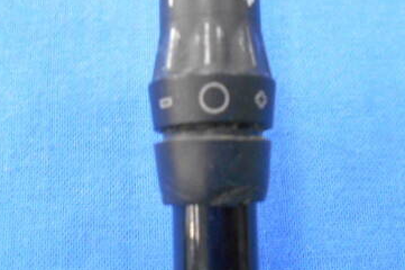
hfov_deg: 41.0
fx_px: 539
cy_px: 96
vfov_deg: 27.9
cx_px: 234
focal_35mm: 48
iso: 400
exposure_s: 1/25
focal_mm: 4.6
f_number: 3.2
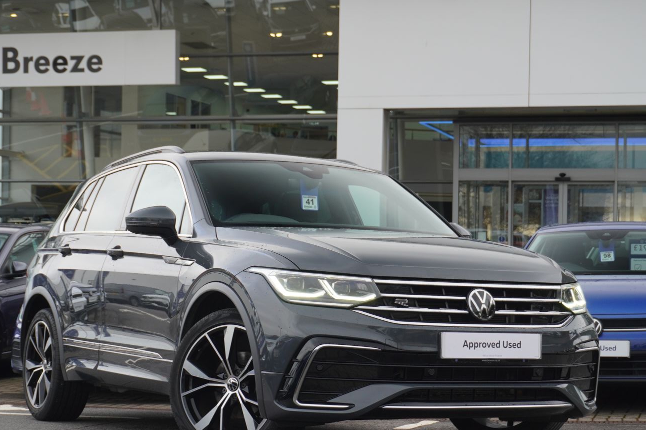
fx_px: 1398
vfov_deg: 17.5
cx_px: 322
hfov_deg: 26.0
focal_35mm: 78
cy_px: 249
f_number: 5.6
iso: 400
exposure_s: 1/160
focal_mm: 42
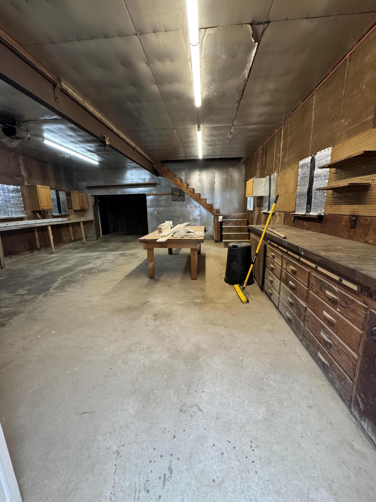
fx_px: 203
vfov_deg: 102.1
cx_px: 188
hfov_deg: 85.7
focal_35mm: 14
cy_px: 251
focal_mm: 2.22
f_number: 2.2
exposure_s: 1/93
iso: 320
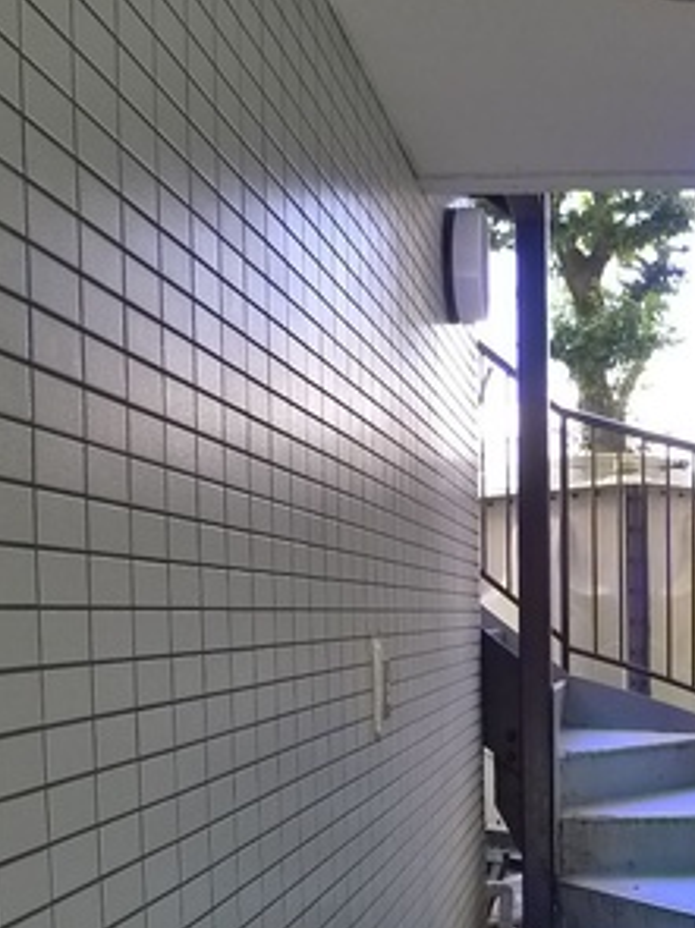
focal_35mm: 57
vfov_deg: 32.7
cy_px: 758
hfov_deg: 24.8
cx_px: 637
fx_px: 1527
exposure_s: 1/60
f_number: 2
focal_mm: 5.1
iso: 400
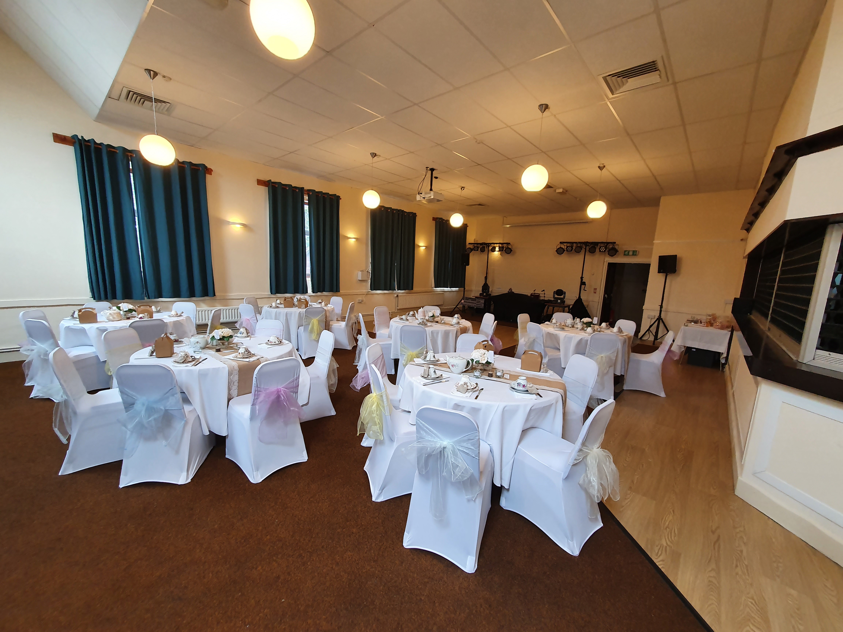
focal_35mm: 13
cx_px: 422
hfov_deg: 106.2
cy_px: 316
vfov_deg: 89.9
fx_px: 317
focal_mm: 1.8
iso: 200
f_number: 2.2
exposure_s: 1/50
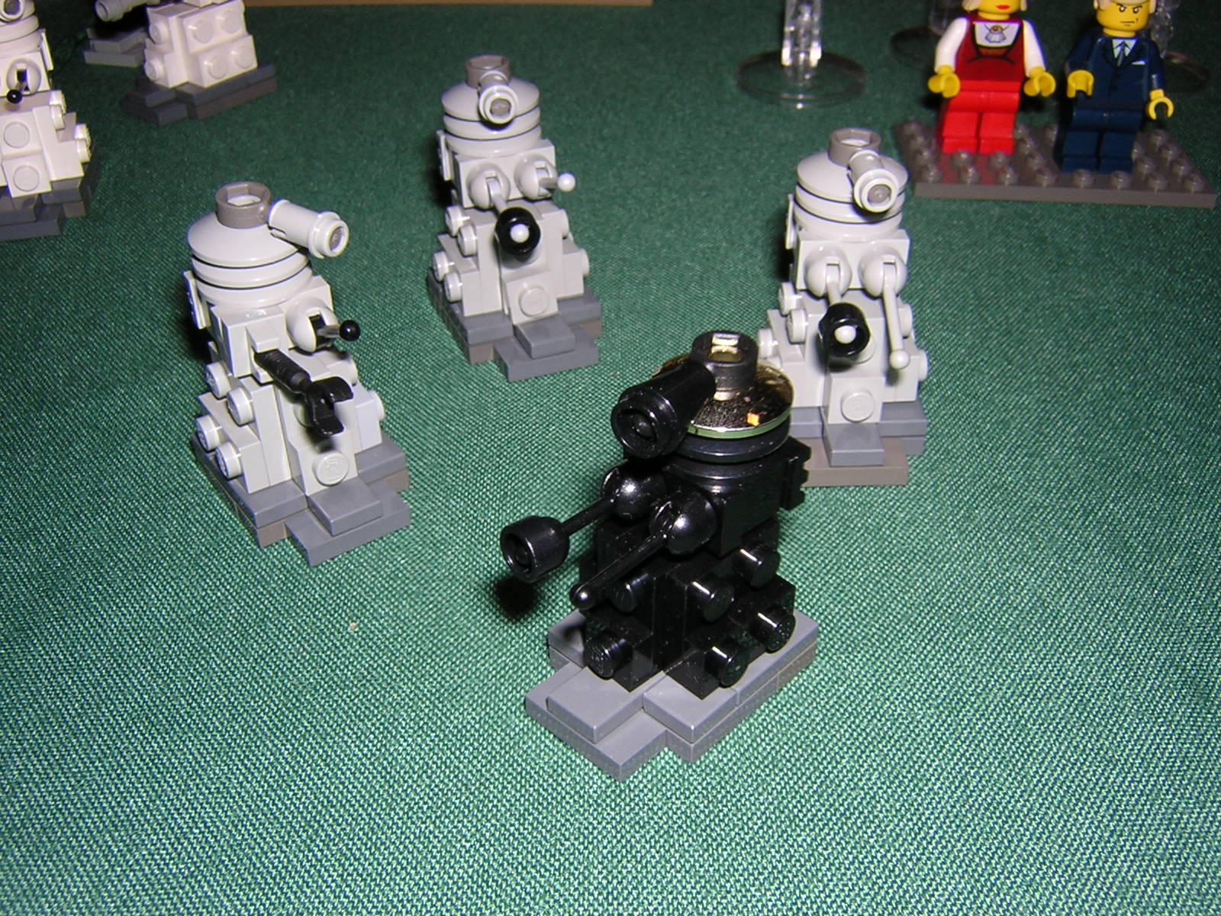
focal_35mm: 36
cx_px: 610
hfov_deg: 51.4
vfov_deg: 39.7
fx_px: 1270
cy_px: 458
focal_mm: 4.7
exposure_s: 1/60.1
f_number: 5.2
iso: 100
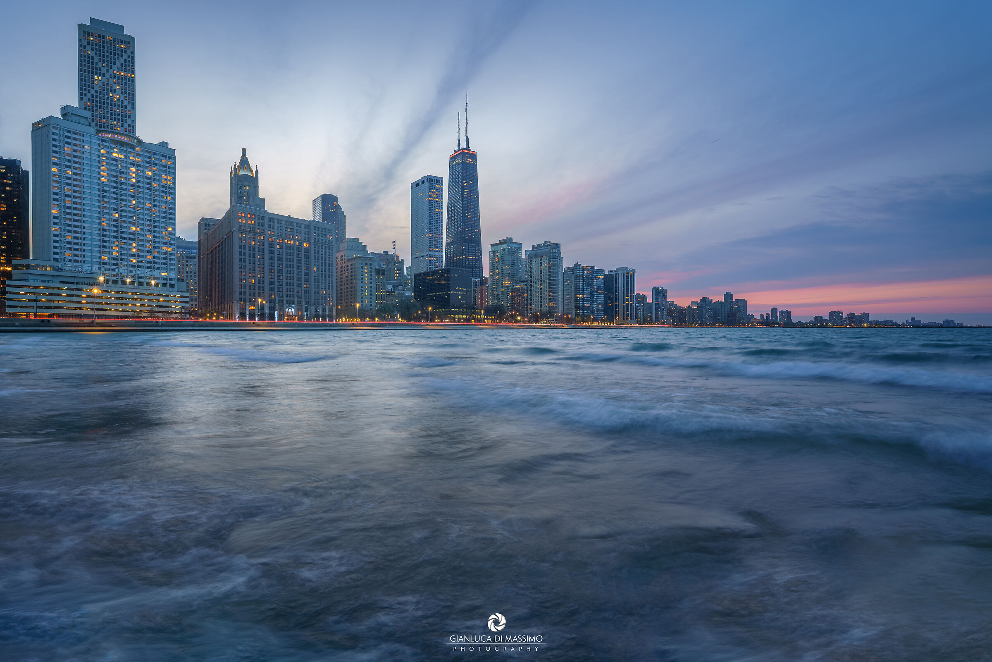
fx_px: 551
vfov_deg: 62.0
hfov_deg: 84.0
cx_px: 496
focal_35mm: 20
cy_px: 331
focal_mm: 20
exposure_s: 3.2
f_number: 11
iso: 100
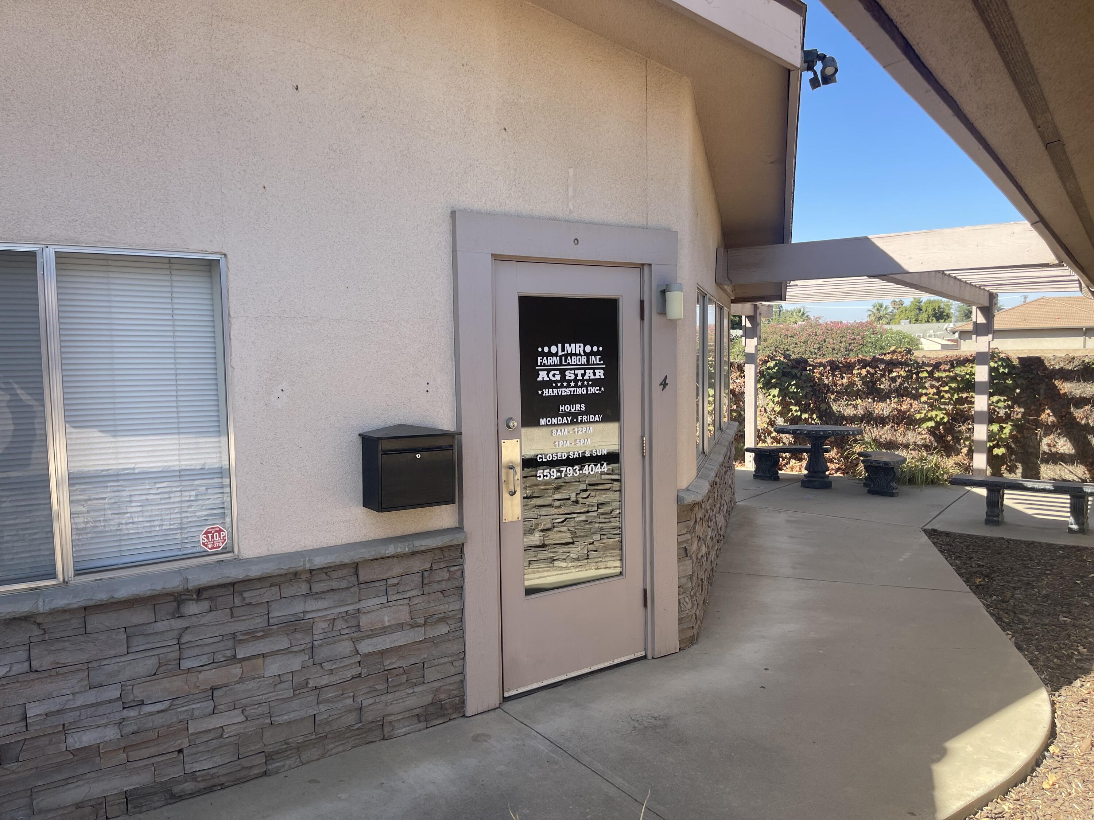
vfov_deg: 54.9
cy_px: 410
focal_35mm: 25
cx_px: 547
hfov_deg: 69.4
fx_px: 790
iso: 32
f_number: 1.6
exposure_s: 1/848
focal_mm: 5.1
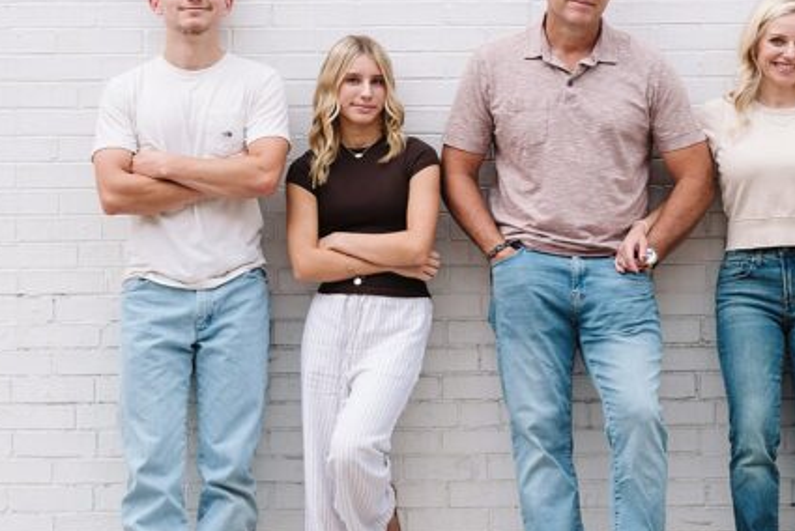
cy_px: 100
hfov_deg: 9.9
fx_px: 4574
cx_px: 675
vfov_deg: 6.6
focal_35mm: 207
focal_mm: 86
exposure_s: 1/320
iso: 400
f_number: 4
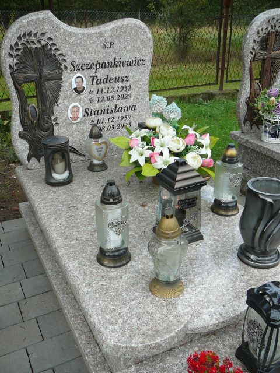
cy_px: 186
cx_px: 140
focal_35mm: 35
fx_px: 377
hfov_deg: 40.7
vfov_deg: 52.6
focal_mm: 5.2
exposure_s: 1/250
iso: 80
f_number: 2.8
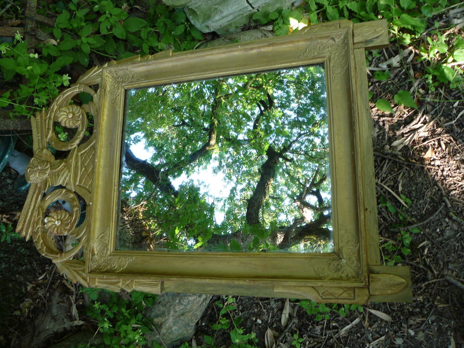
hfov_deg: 60.0
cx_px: 232
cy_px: 174
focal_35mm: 30
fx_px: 402
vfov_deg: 46.8
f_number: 3.3
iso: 125
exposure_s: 1/30
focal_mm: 5.2
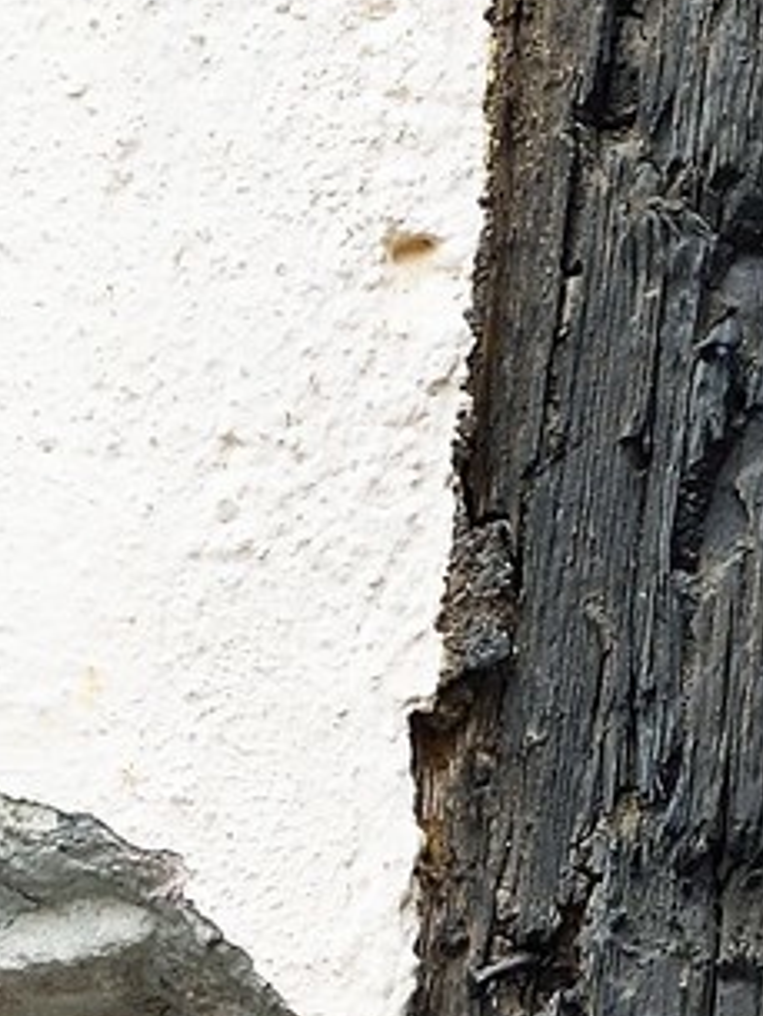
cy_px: -2234
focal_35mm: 1362
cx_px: 1959
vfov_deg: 1.4
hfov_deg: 1.1
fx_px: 40000
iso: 400
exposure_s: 1/250
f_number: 7.1
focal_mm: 180
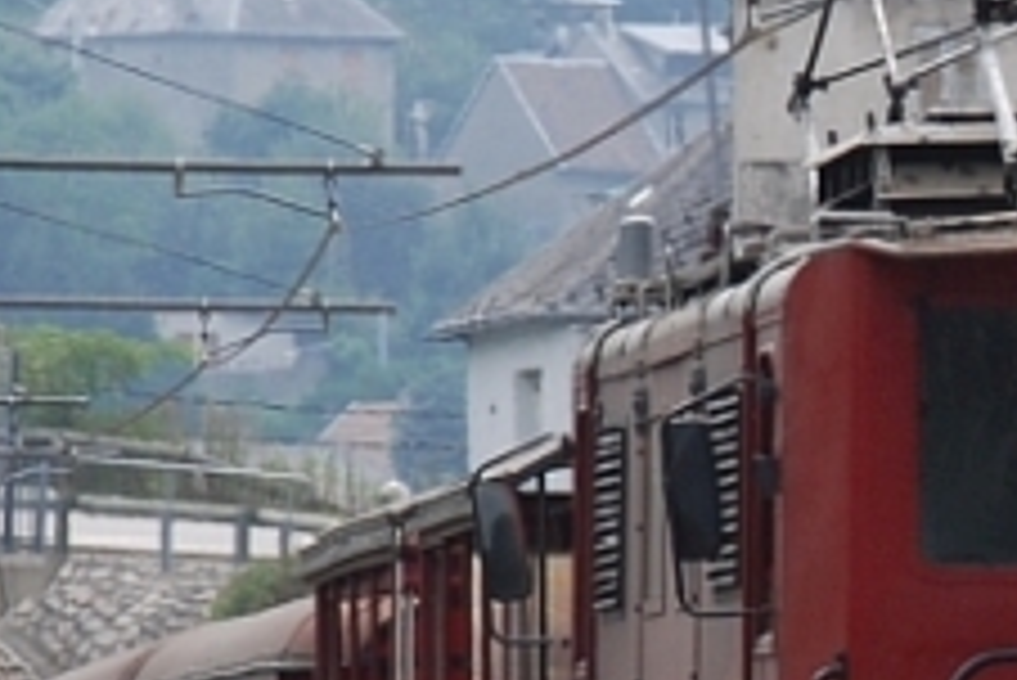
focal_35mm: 758
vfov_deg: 1.8
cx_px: 1490
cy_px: 543
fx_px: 21417
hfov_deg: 2.7
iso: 200
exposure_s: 1/320
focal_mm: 95
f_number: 5.6
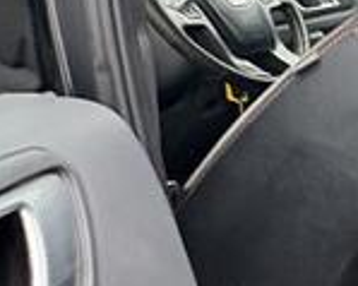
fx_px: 868
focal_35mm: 82
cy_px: 180
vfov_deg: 18.7
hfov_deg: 14.4
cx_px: 879
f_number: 2.2
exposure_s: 1/101
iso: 125
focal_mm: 2.22
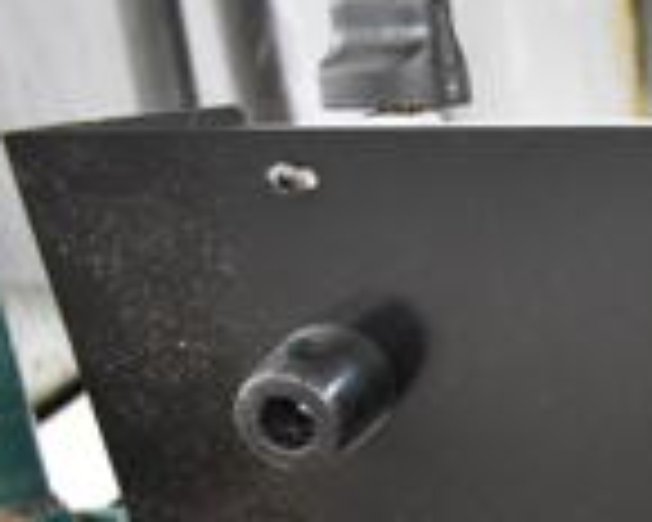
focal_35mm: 107
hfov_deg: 14.8
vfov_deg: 14.0
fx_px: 2065
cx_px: 1300
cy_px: 612
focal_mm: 18
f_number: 3.5
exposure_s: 1/30
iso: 5000
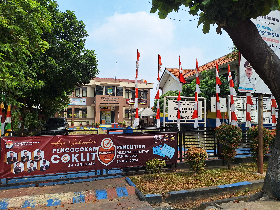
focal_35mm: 23
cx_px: 140
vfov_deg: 58.9
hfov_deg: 73.9
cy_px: 105
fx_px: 186
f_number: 1.8
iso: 40
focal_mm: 5.54
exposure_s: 1/2315
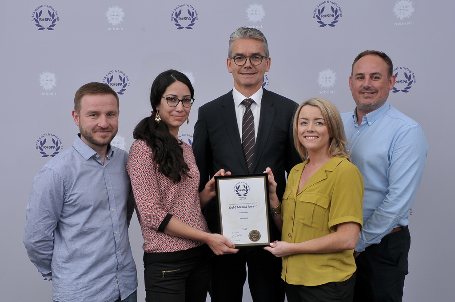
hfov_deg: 41.2
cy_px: 151
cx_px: 228
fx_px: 606
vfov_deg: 28.0
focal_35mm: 48
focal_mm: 32
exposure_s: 1/125
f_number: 11
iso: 200
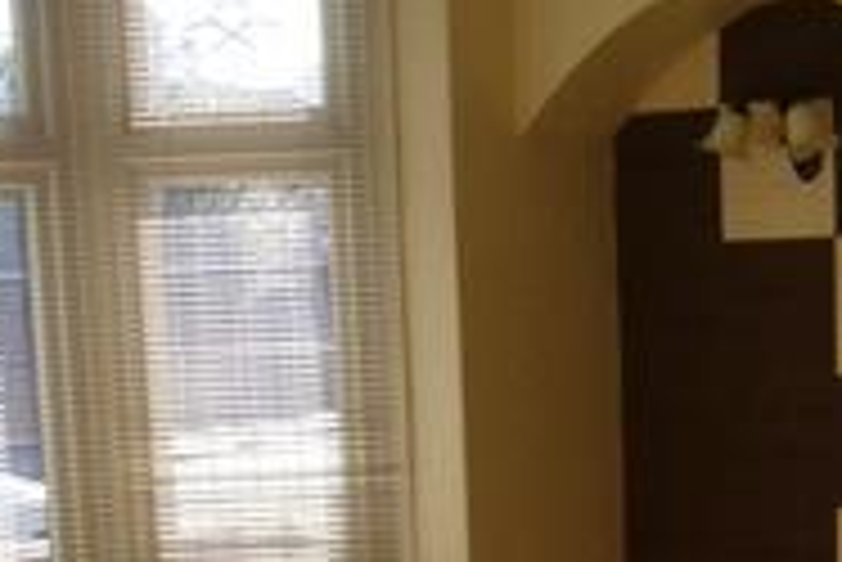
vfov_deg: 15.2
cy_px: 674
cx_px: 689
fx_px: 2036
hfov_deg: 23.0
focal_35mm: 87
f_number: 2.8
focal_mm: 5.8
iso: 80
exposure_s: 1/200
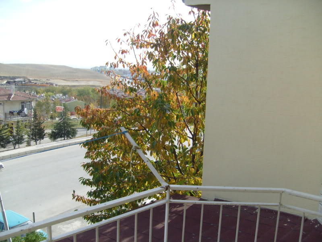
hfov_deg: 52.6
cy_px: 121
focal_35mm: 35
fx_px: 326
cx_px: 161
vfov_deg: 40.7
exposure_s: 1/125
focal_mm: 5.8
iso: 80
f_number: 7.1
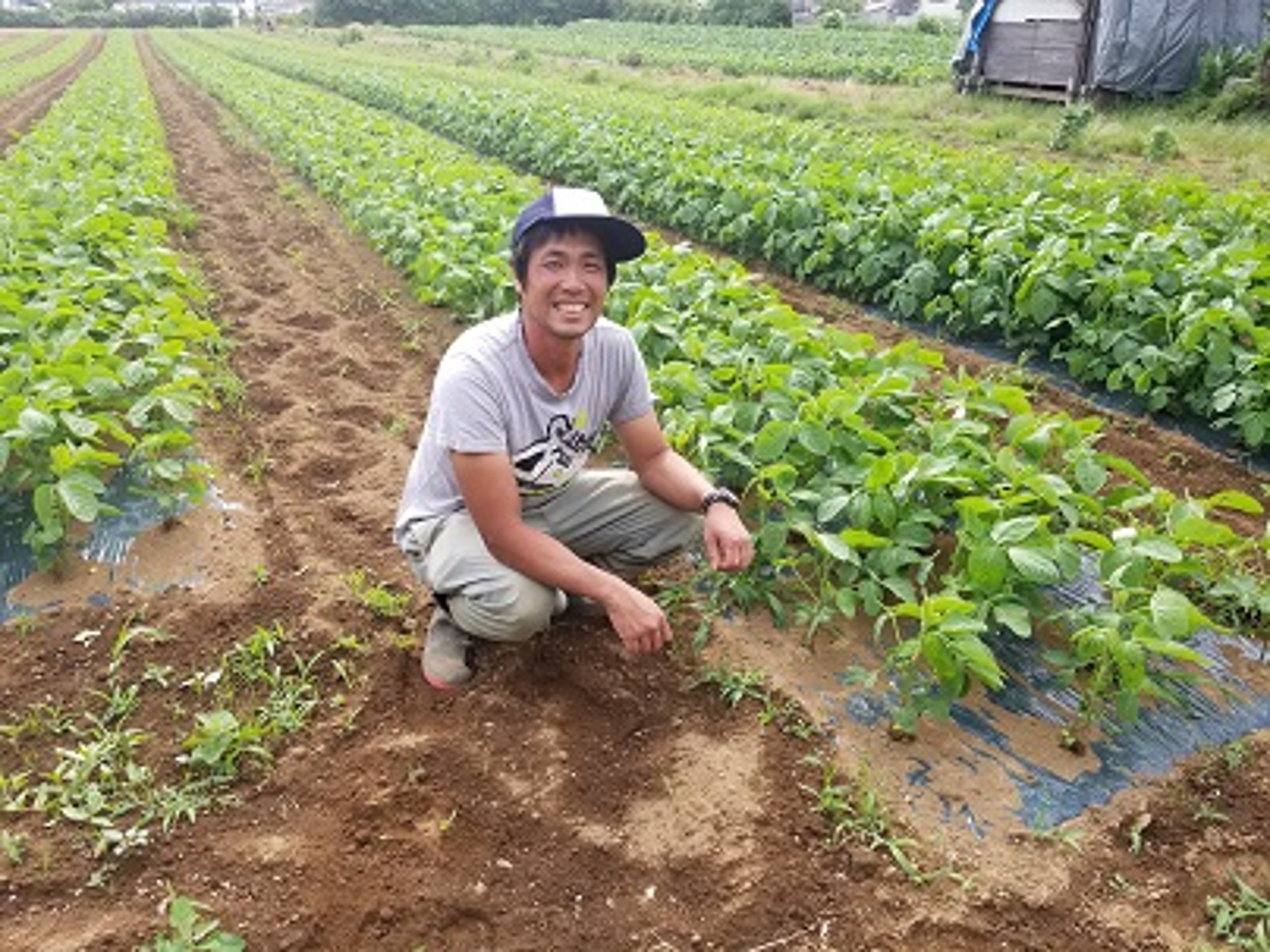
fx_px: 954
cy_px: 476
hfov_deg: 67.3
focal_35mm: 26
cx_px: 635
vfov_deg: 53.1
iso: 50
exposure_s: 1/512
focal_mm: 4.25
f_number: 1.7
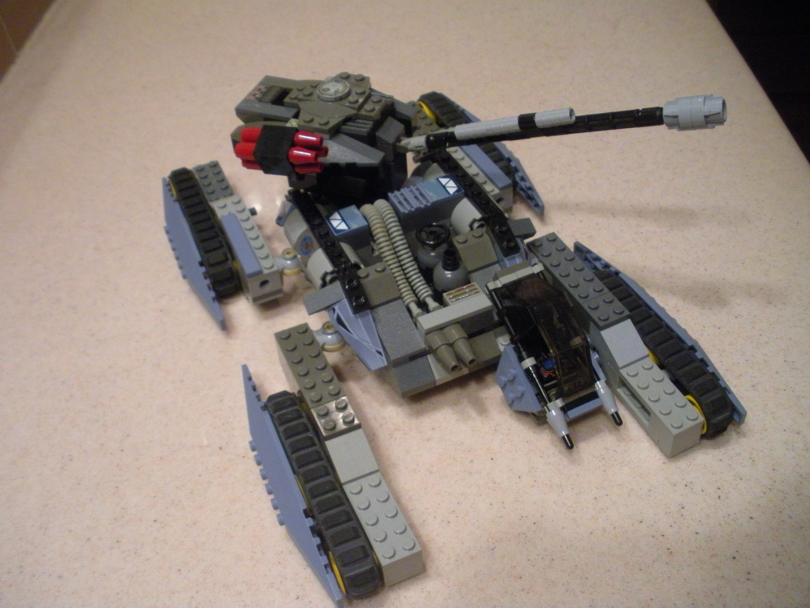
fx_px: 842
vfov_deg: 39.7
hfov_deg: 51.4
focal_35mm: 36
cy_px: 304
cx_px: 405
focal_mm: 6.3
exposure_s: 1/34.3
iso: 400
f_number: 3.5
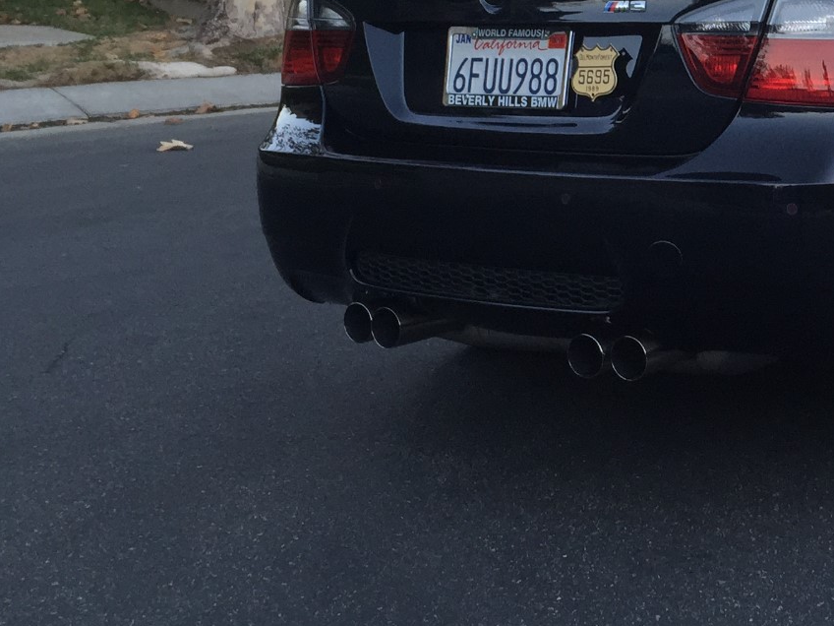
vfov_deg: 20.6
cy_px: 62
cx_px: 864
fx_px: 1687
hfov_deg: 26.1
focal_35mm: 70
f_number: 2.2
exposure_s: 1/120
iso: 40
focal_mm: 4.15
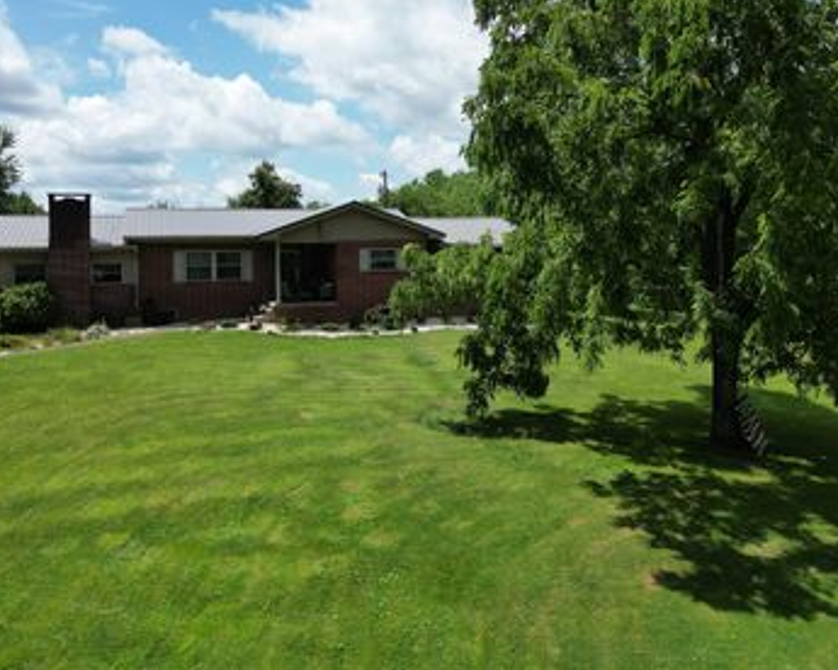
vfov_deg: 42.9
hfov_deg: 52.8
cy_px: 242
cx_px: 423
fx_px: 843
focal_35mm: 34
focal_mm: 6.72
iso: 100
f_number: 1.7
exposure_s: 1/3200
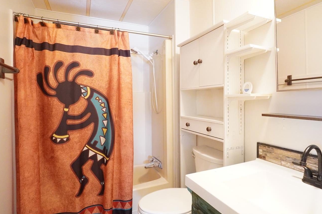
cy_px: 104
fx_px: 184
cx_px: 167
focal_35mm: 21
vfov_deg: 60.4
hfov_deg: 82.2
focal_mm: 11
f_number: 5.6
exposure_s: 1/25
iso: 6400
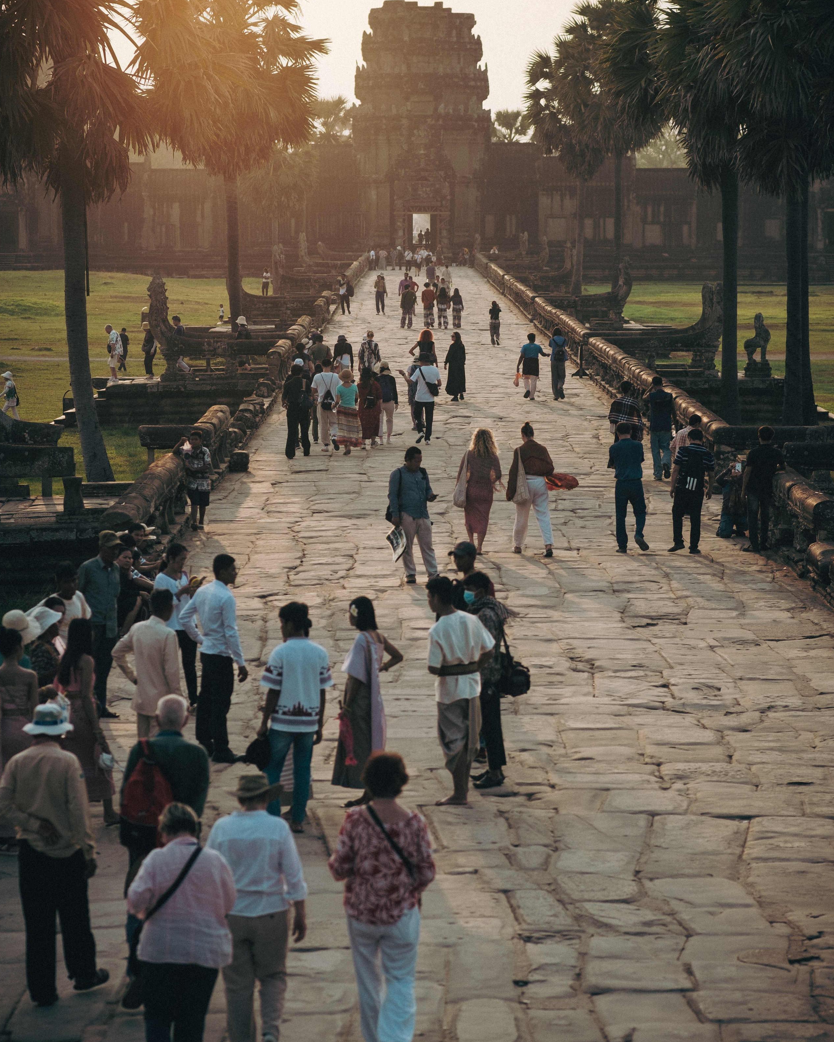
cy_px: 479
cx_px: 415
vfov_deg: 13.3
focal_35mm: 145
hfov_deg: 10.7
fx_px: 4474
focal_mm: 85
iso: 160
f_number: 2.5
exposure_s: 1/800
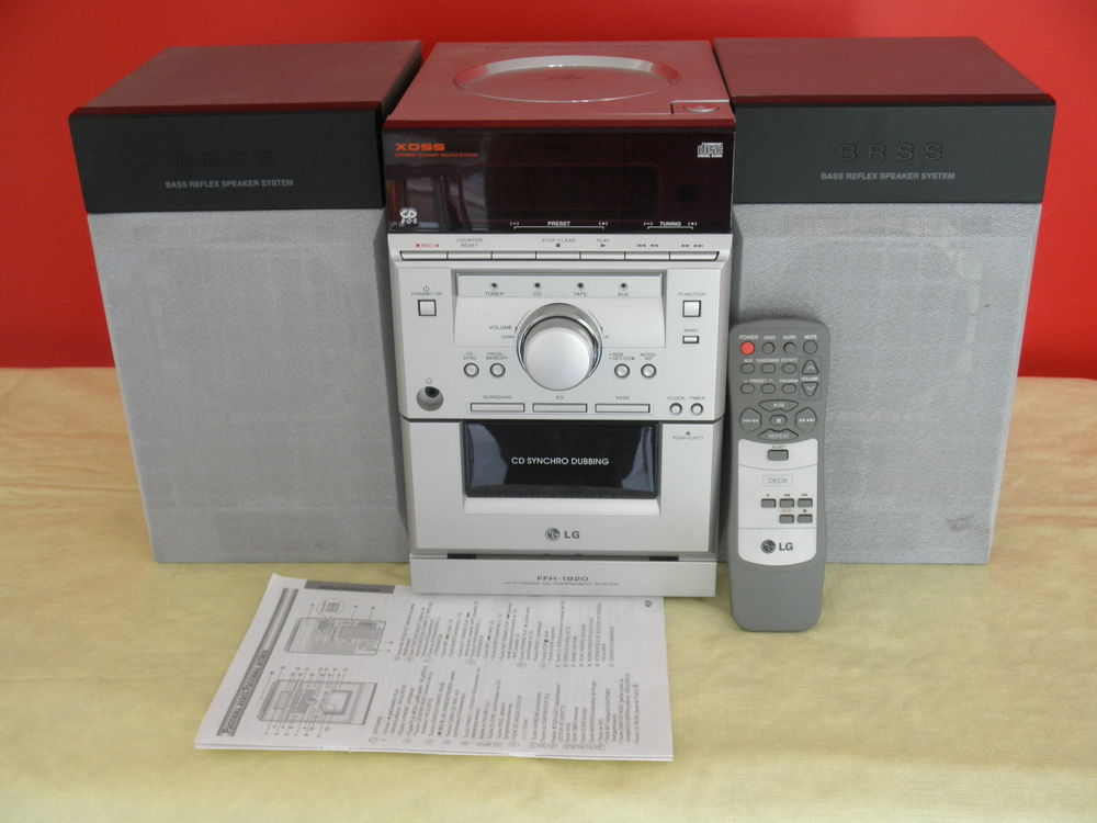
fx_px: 1394
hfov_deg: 42.9
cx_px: 548
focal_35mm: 44
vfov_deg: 32.9
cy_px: 412
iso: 200
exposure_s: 1/15
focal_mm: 7.9
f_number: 3.4
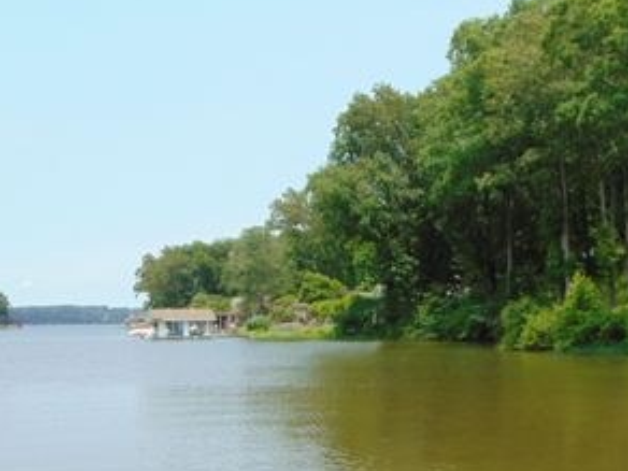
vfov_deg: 24.1
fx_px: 1089
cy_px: 369
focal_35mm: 60
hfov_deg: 31.8
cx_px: 449
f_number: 3.2
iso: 80
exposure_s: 1/640
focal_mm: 6.3
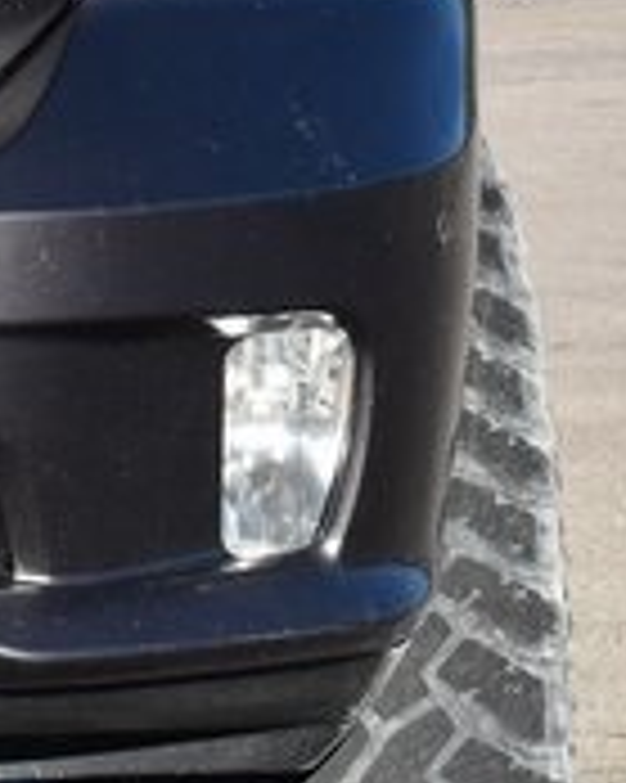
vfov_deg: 4.2
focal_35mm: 457
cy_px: -2
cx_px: -941
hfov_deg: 3.3
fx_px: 10588
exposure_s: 1/320
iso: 400
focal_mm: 55
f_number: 10
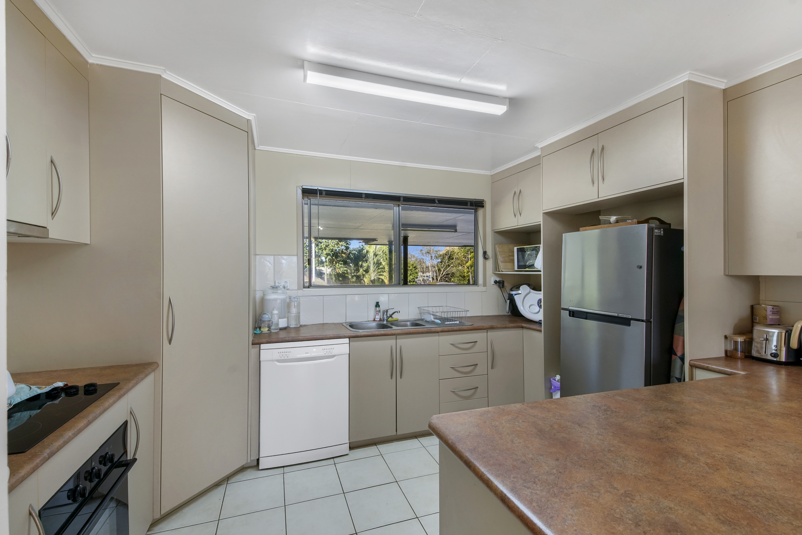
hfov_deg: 100.4
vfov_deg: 77.4
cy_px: 268
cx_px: 401
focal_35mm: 15
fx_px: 334
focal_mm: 15
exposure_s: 1/1000
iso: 800
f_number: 8
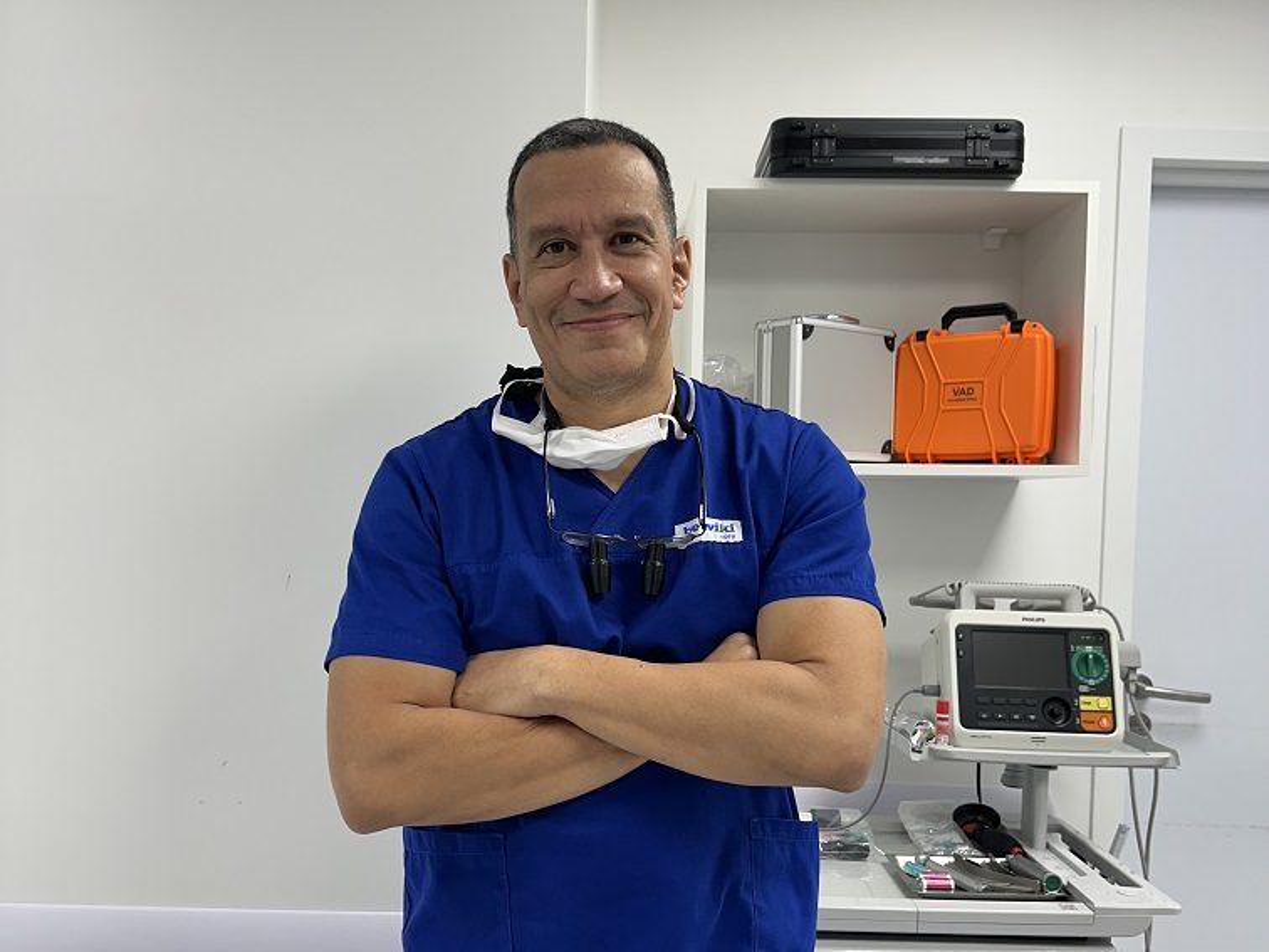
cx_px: 634
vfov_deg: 56.8
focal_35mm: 24
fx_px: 880
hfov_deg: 71.6
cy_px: 476
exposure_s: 1/120
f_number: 1.78
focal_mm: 6.86
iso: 125
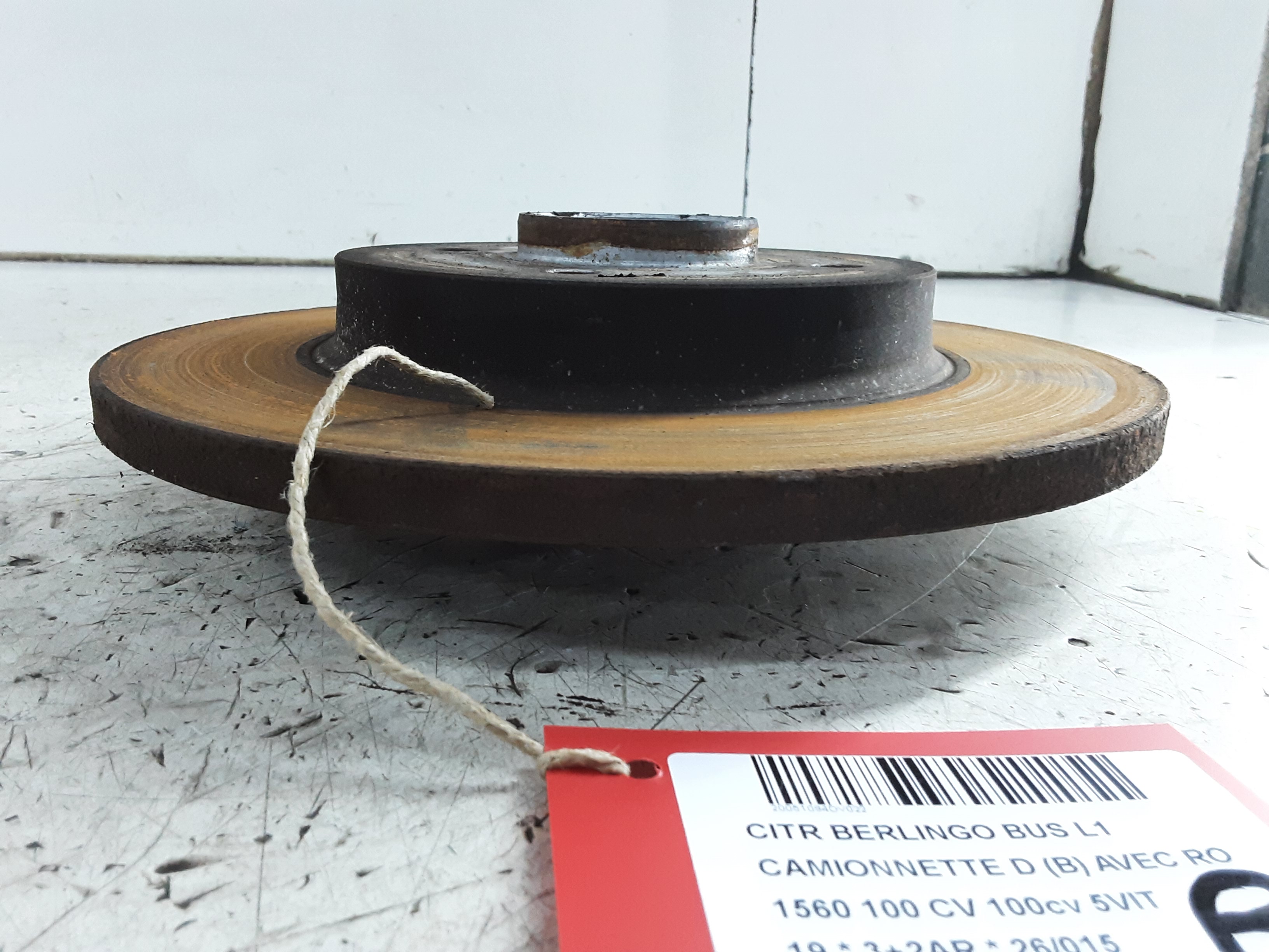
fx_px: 990
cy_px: 476
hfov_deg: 65.3
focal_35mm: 27
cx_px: 634
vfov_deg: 51.4
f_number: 1.9
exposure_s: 1/33
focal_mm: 2.91
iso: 160
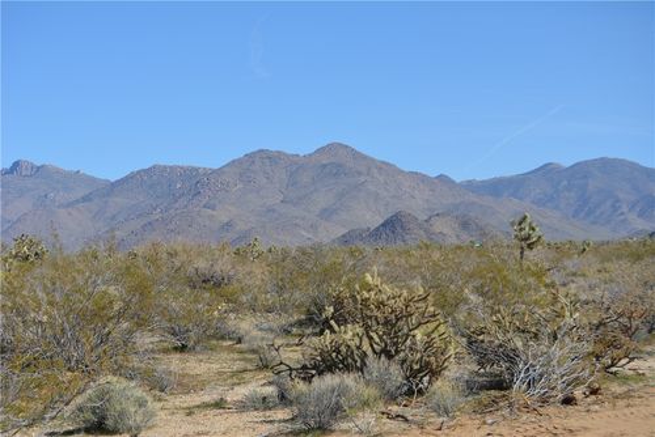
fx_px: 1502
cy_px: 218
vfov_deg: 16.6
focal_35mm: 82
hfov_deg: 24.6
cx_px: 328
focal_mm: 55
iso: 100
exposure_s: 1/250
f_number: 8
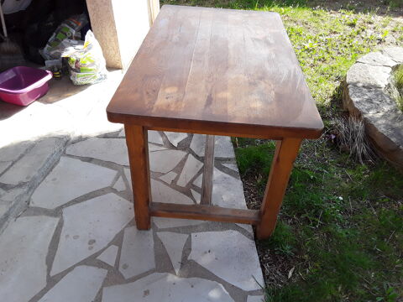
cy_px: 151
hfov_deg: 65.3
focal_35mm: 27
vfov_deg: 51.4
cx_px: 202
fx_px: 314
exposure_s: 1/386
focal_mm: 2.91
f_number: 1.9
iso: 40
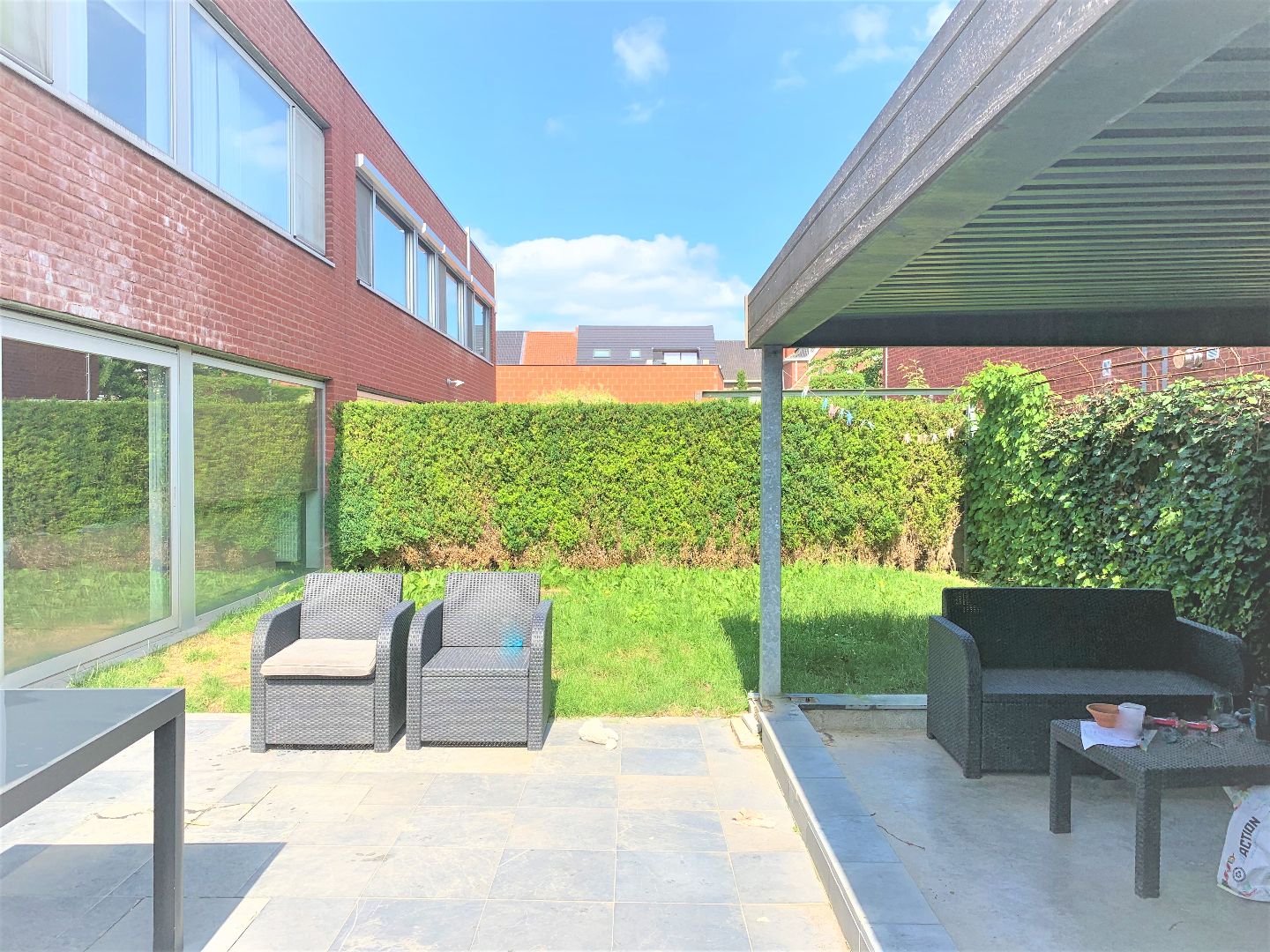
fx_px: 954
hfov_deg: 67.3
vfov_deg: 53.1
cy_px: 476
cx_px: 635
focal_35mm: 26
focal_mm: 4.25
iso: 25
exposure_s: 1/1149
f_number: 1.8
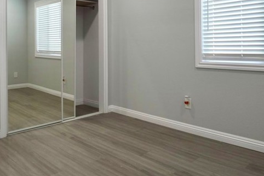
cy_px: 48
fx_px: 257
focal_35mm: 35
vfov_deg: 37.1
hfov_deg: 54.0
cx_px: 107
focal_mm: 16.5
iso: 1000
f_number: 4
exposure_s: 1/160
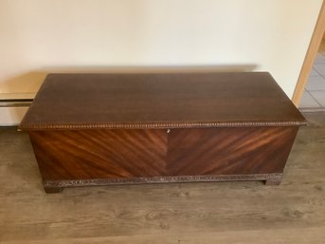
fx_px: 291
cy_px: 122
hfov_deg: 58.4
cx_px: 162
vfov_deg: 45.4
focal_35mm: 31
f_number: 2.4
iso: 500
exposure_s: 1/30
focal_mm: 3.3
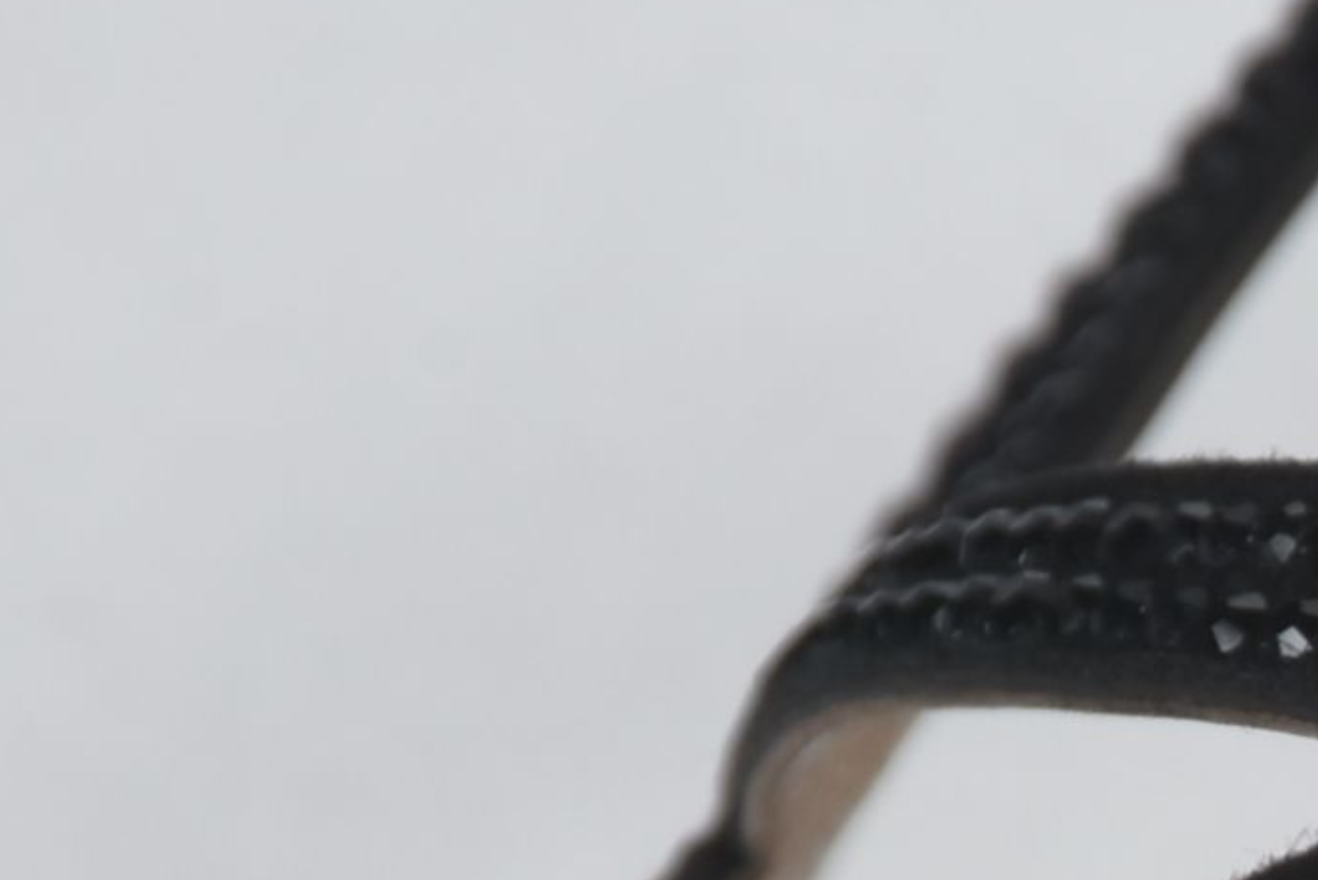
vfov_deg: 1.5
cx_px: 2774
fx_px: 33372
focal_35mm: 911
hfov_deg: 2.3
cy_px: 1458
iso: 200
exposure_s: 1/125
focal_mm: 140
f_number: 14
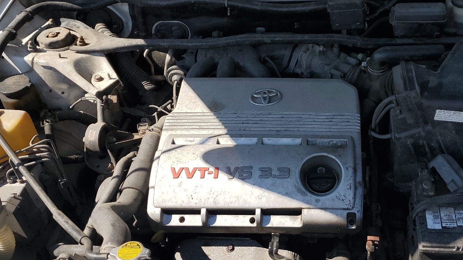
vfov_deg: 28.3
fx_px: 516
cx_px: 313
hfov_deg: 47.5
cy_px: 99
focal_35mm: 42
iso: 50
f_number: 1.5
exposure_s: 1/3333
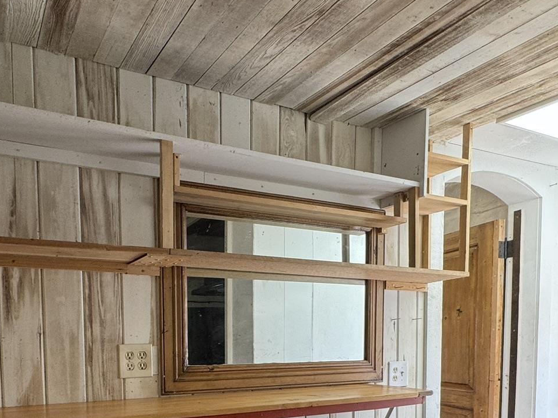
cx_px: 218
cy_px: 376
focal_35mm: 30
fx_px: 484
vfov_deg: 42.9
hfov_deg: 59.4
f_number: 2.2
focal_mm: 2.22
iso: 125
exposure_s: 1/120
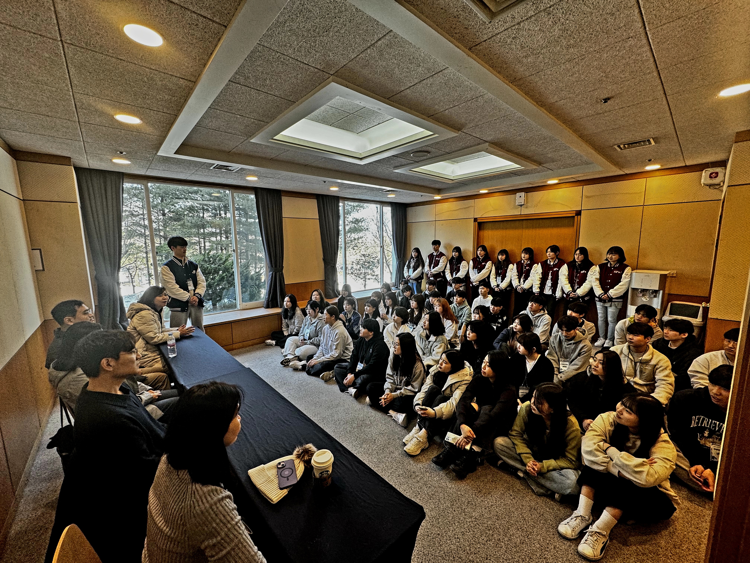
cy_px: 282
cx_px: 375
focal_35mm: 14
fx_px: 303
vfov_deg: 85.7
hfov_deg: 102.1
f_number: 2.2
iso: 125
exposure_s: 1/99
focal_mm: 2.22
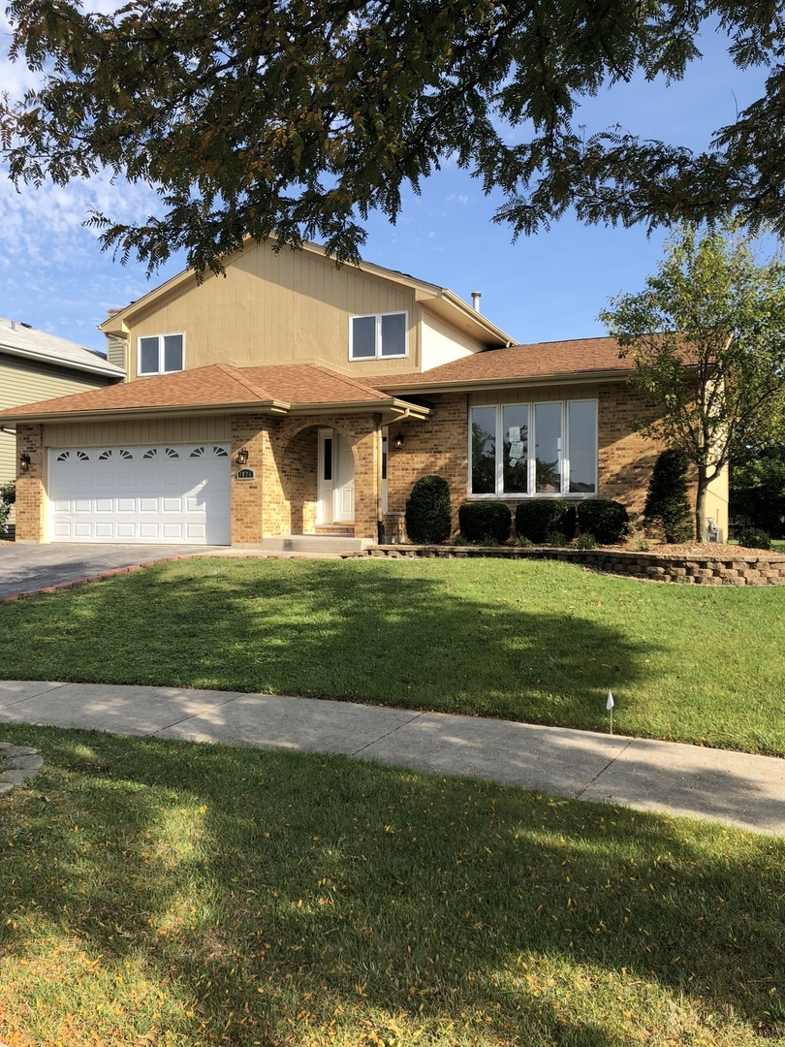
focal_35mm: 28
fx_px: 847
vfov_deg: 63.4
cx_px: 392
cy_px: 524
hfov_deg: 49.7
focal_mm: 3.99
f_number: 1.8
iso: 20
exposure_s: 1/960
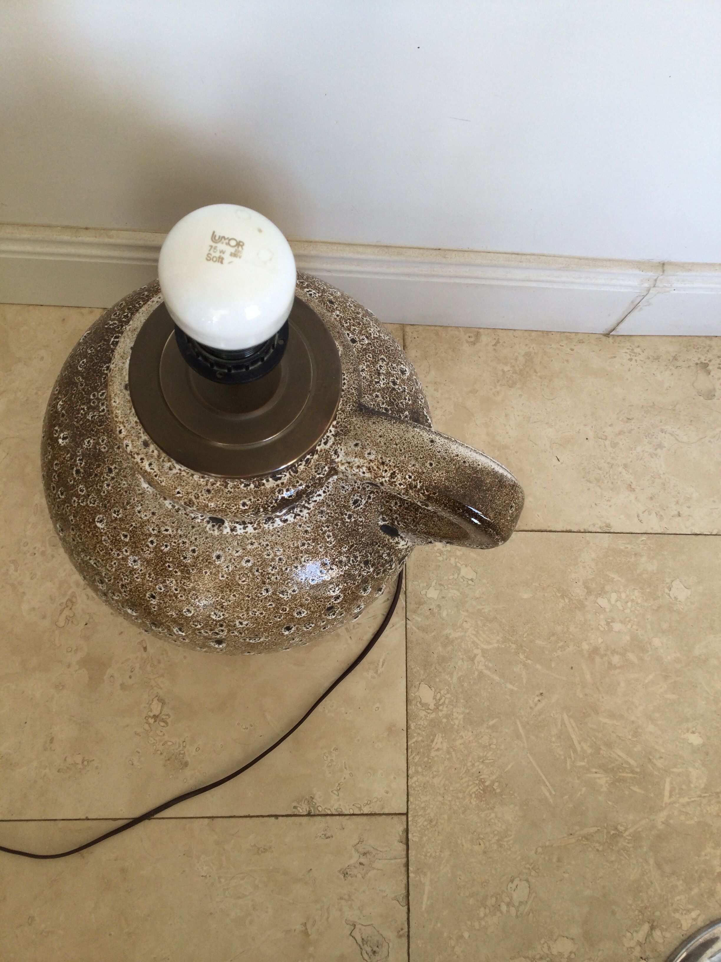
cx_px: 360
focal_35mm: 31
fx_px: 861
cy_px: 481
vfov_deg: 58.4
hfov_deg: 45.4
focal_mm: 3.3
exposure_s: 1/50
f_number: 2.4
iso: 25
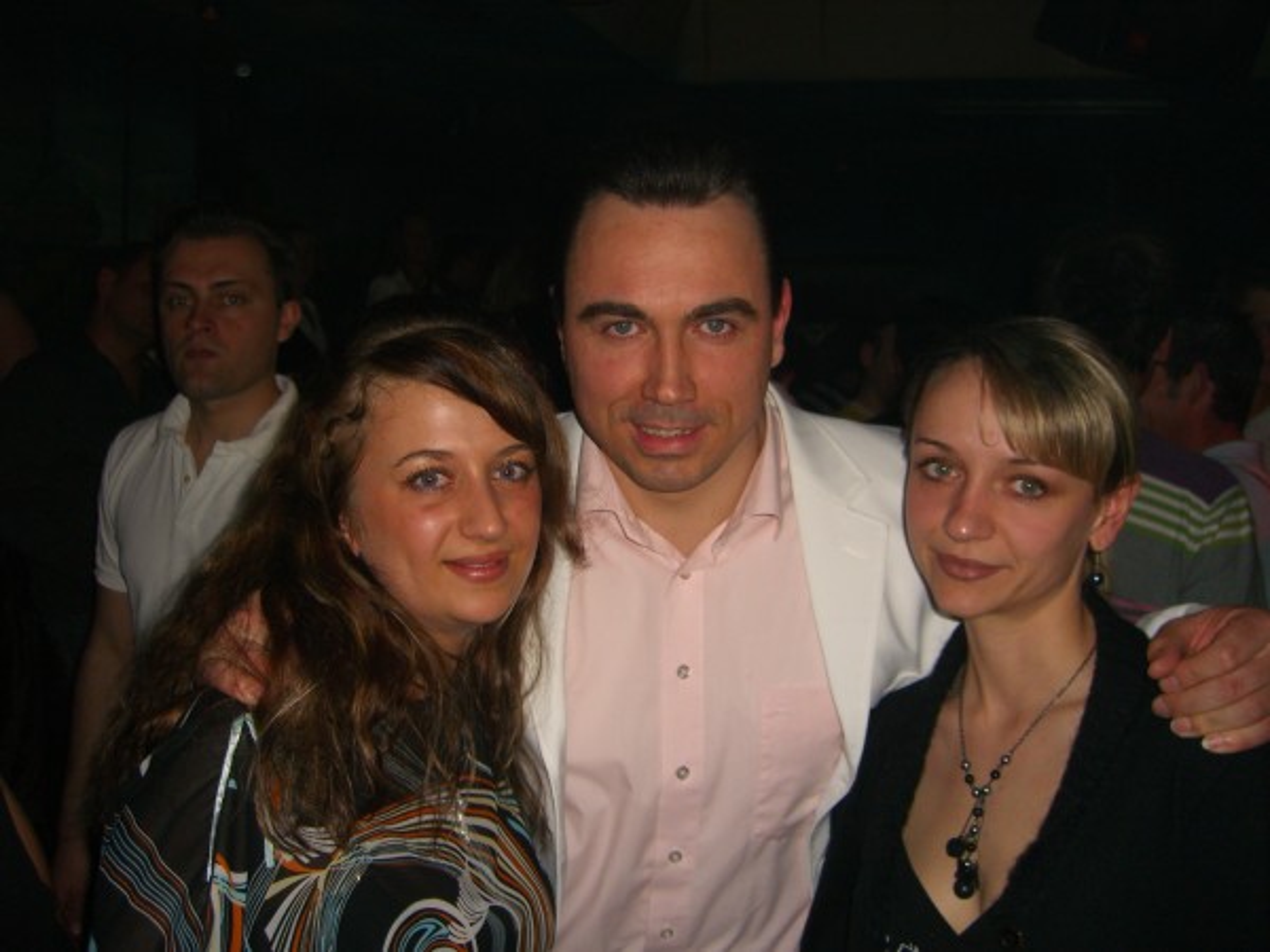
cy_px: 476
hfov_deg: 49.0
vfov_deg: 37.7
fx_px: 1394
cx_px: 635
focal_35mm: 38
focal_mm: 7.9
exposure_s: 1/60
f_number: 2.8
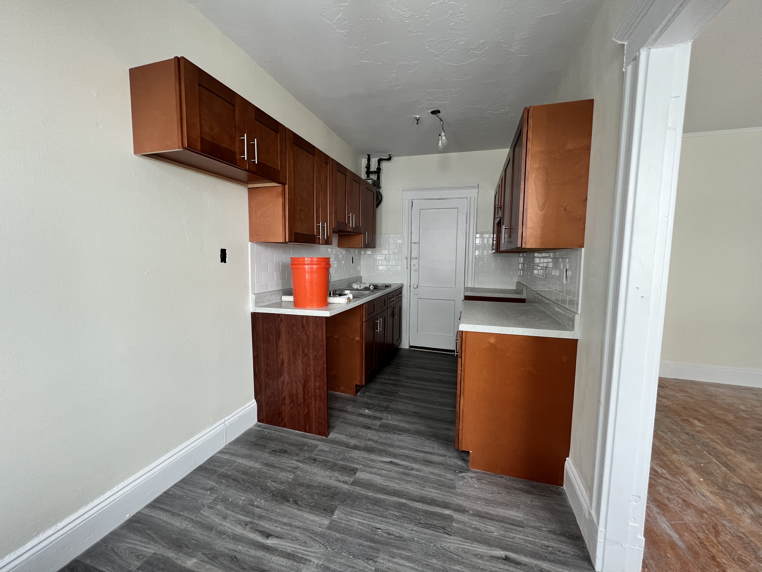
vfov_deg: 89.9
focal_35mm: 13
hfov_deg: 106.2
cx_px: 381
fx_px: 286
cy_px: 286
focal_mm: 1.57
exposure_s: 1/99
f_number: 1.8
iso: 100
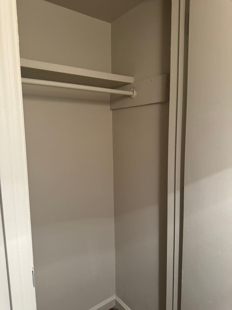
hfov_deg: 56.8
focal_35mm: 24
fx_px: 214
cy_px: 155
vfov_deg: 71.6
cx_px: 116
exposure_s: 1/60
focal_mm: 6.86
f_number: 1.78
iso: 500
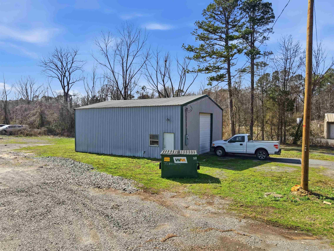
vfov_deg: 56.8
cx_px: 167
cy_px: 126
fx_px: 232
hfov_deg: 71.6
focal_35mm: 24
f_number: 1.8
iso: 270
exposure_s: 1/8000
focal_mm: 8.7
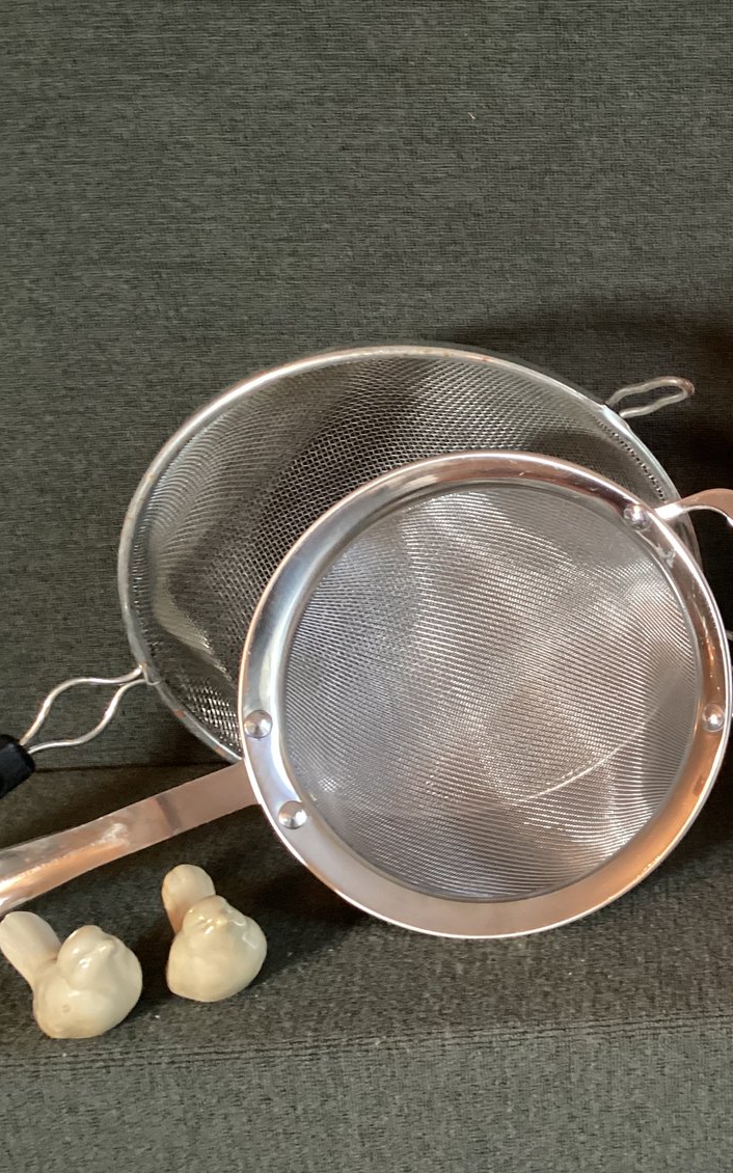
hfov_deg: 27.8
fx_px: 1407
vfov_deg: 45.3
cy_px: 585
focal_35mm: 44
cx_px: 697
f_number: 2.4
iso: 320
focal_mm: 3.3
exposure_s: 1/50
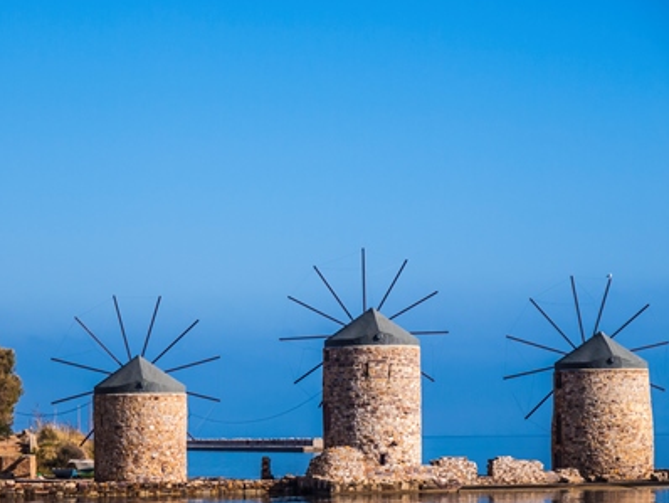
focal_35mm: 121
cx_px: 242
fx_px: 2340
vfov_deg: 12.2
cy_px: 338
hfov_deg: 16.2
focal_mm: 43
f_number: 3.5
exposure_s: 1/2000
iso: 100
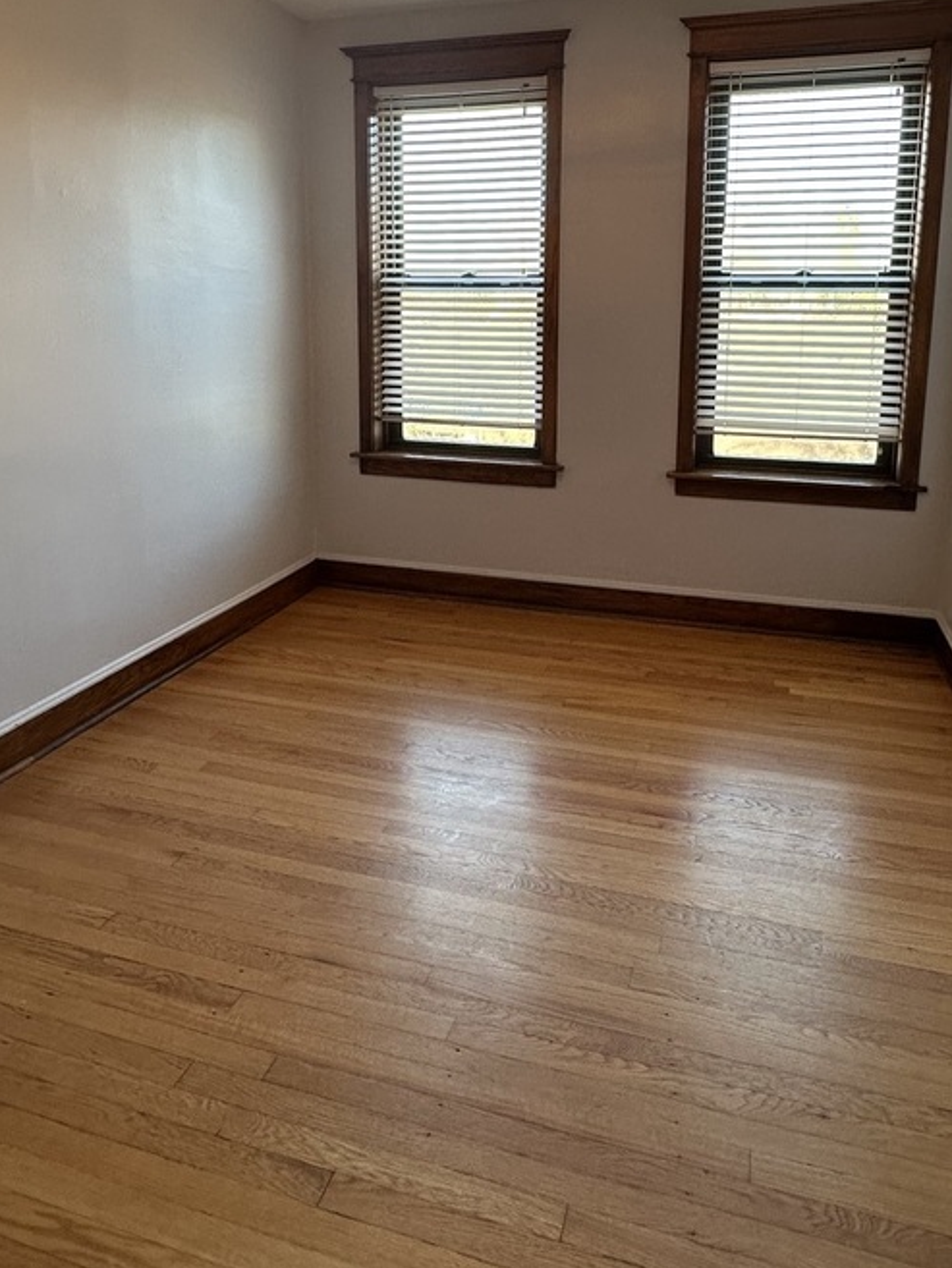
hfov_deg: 58.7
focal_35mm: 23
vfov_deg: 72.1
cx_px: 531
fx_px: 843
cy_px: 442
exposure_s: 1/120
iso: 160
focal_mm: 2.22
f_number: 2.2
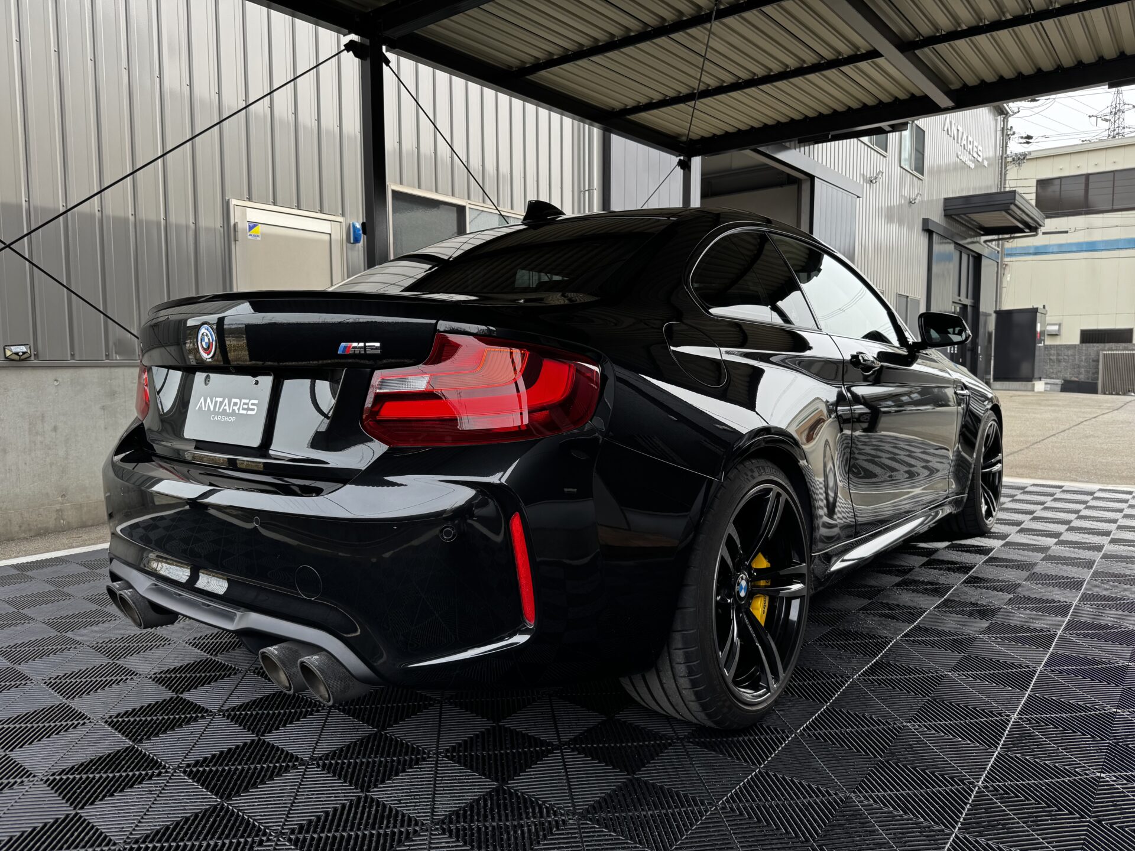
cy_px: 426
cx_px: 568
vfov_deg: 56.8
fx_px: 787
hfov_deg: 71.6
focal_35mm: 24
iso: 80
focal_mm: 6.76
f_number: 1.78
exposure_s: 1/593
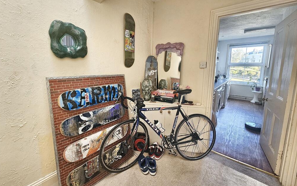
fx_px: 113
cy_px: 85
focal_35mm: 14
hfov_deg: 105.3
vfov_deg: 78.5
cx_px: 147
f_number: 2.2
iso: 100
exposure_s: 1/50
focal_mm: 2.2
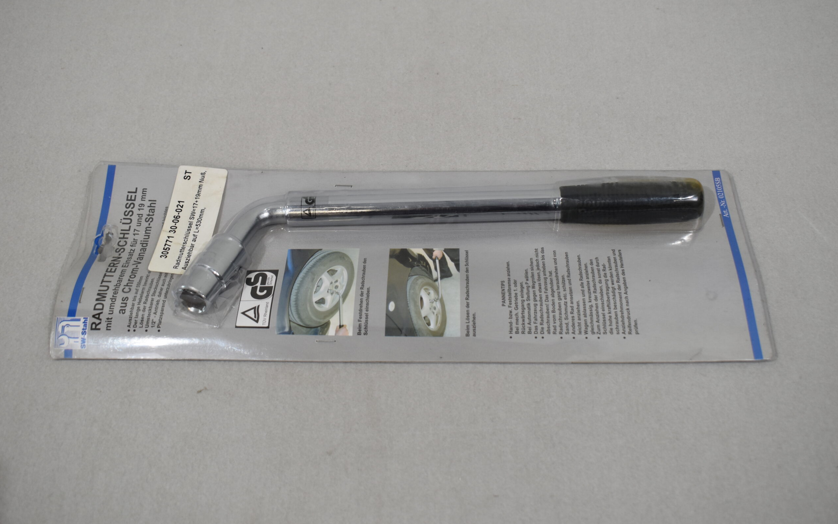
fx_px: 948
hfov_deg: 47.7
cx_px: 419
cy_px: 243
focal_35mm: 42
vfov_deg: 30.9
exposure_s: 1/125
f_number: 5.6
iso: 400
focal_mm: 27
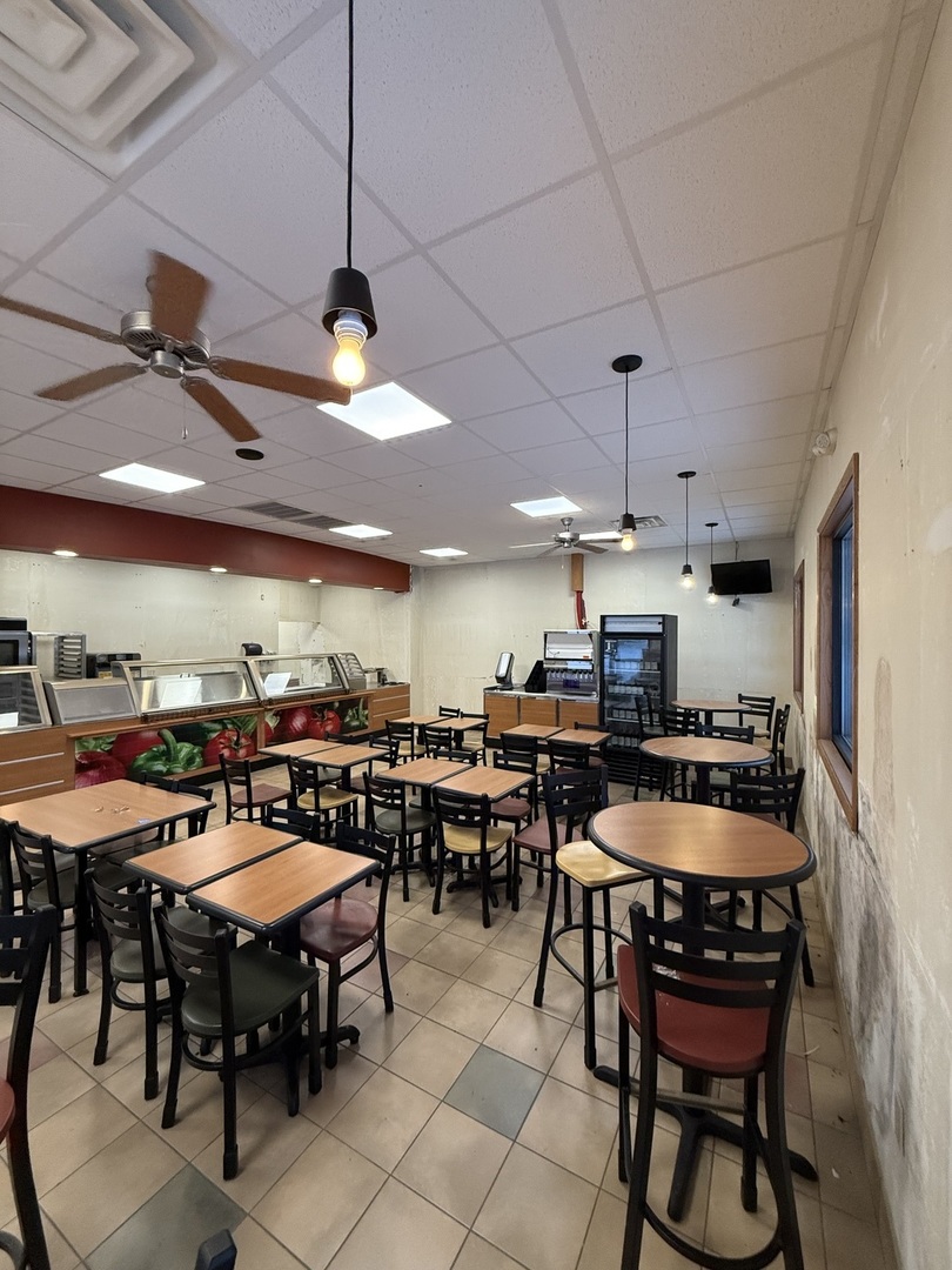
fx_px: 513
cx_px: 476
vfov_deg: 102.1
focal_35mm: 14
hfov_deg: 85.7
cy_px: 635
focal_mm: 2.22
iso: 500
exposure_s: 1/120
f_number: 2.2
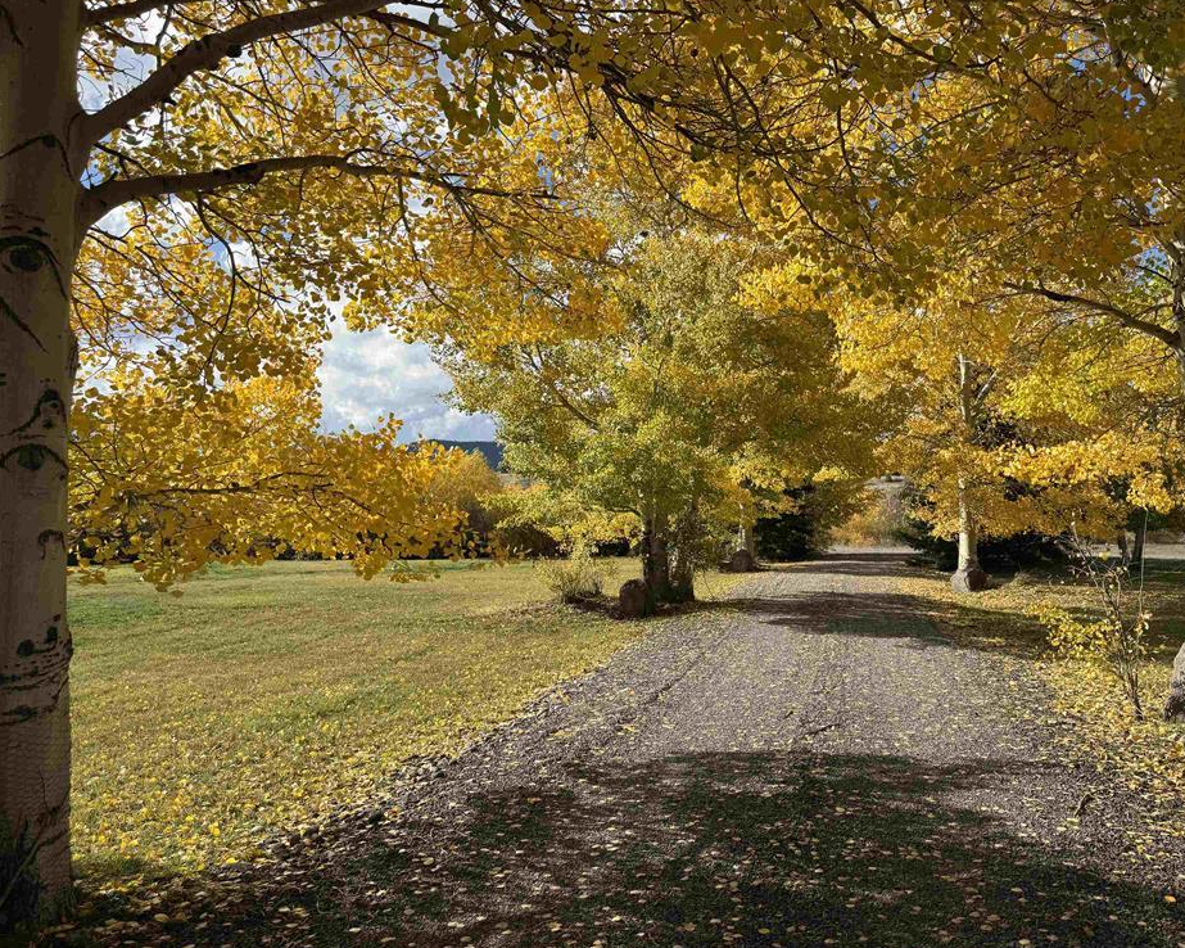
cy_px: 469
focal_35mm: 26
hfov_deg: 65.9
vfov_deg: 54.9
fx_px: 912
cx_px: 655
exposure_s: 1/3597
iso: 80
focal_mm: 6.76
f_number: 1.78
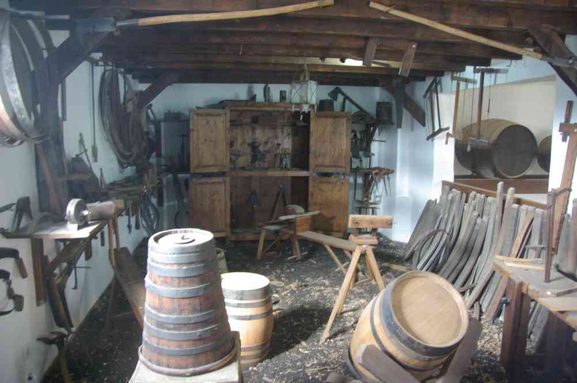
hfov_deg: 67.4
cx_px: 288
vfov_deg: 47.8
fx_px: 432
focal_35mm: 27
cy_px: 192
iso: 800
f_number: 3.5
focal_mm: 18
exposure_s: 1/8
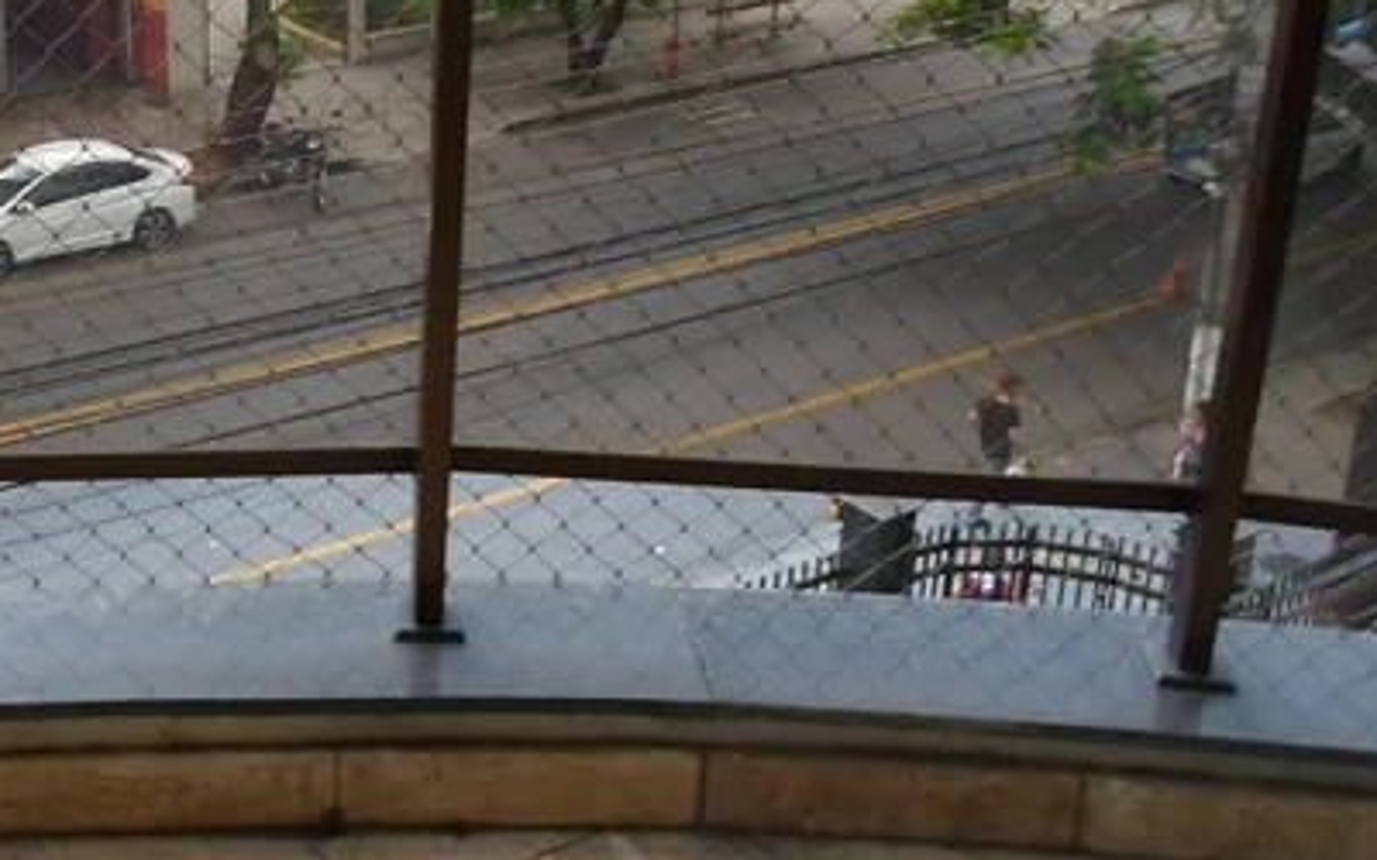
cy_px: 134
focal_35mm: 53
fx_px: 1989
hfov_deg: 35.3
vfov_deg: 23.9
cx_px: 72
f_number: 2.5
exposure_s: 1/125
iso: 80
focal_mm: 4.5
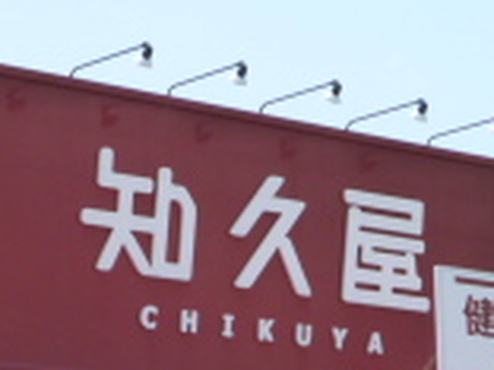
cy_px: 550
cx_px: 152
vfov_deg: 8.6
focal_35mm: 168
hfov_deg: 11.7
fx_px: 2398
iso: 125
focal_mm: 7.2
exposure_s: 1/500
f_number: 4
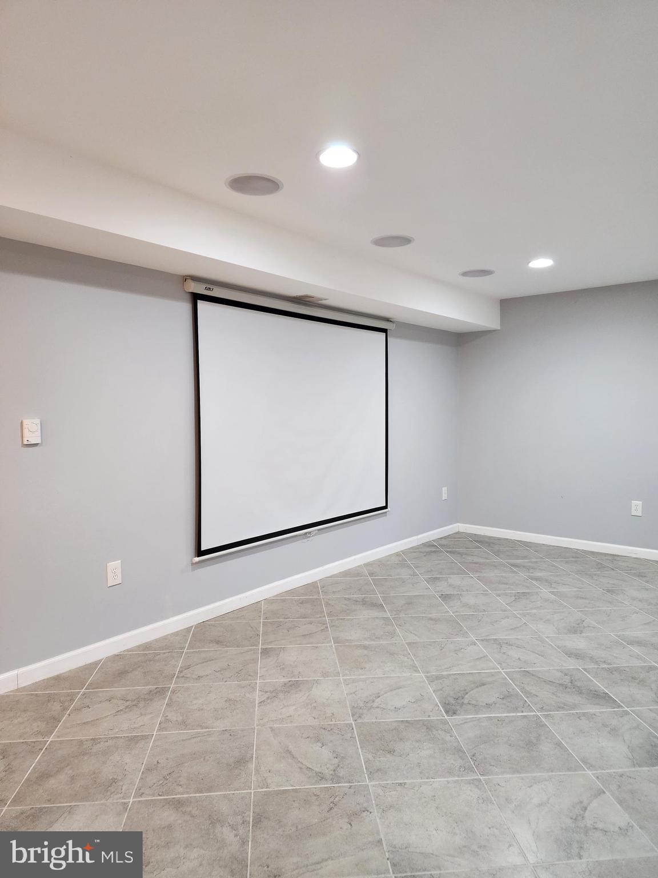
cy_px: 439
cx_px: 329
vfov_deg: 73.9
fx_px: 583
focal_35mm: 23
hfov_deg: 58.9
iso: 500
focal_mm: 6.4
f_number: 1.8
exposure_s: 1/120
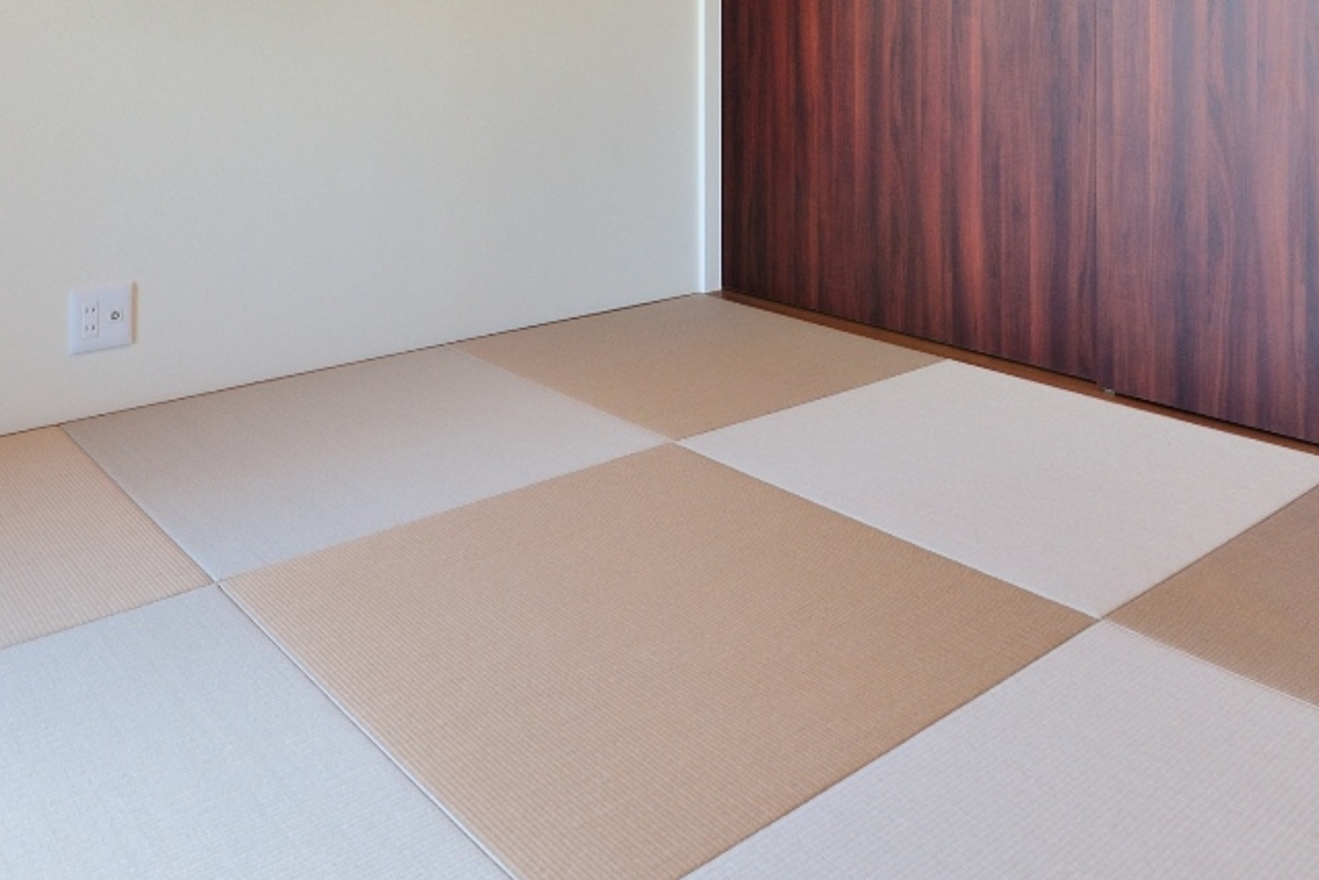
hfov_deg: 61.8
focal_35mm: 30
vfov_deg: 39.1
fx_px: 1099
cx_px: 589
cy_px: 21
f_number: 16
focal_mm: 12
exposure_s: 1/2
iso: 100
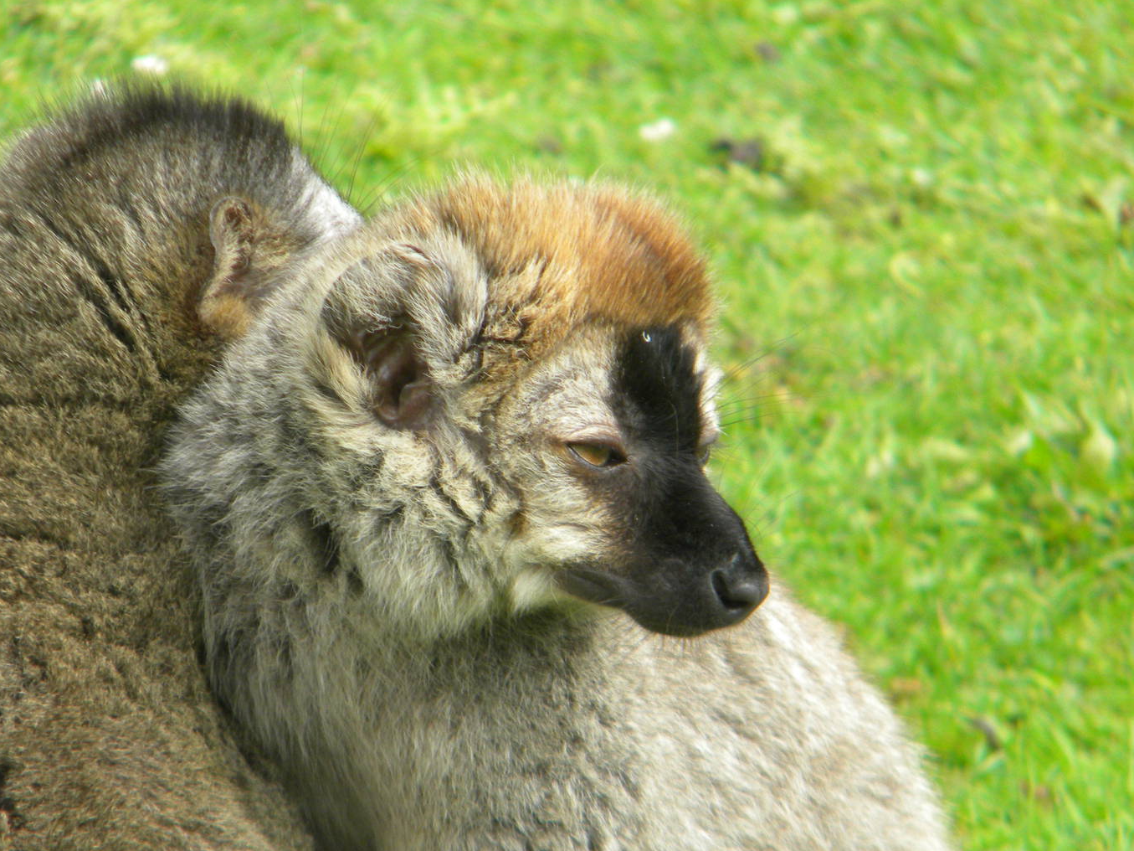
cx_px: 505
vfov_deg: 3.0
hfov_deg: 4.1
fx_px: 16018
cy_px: 477
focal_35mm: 489
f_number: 5.4
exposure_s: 1/250
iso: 164
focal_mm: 75
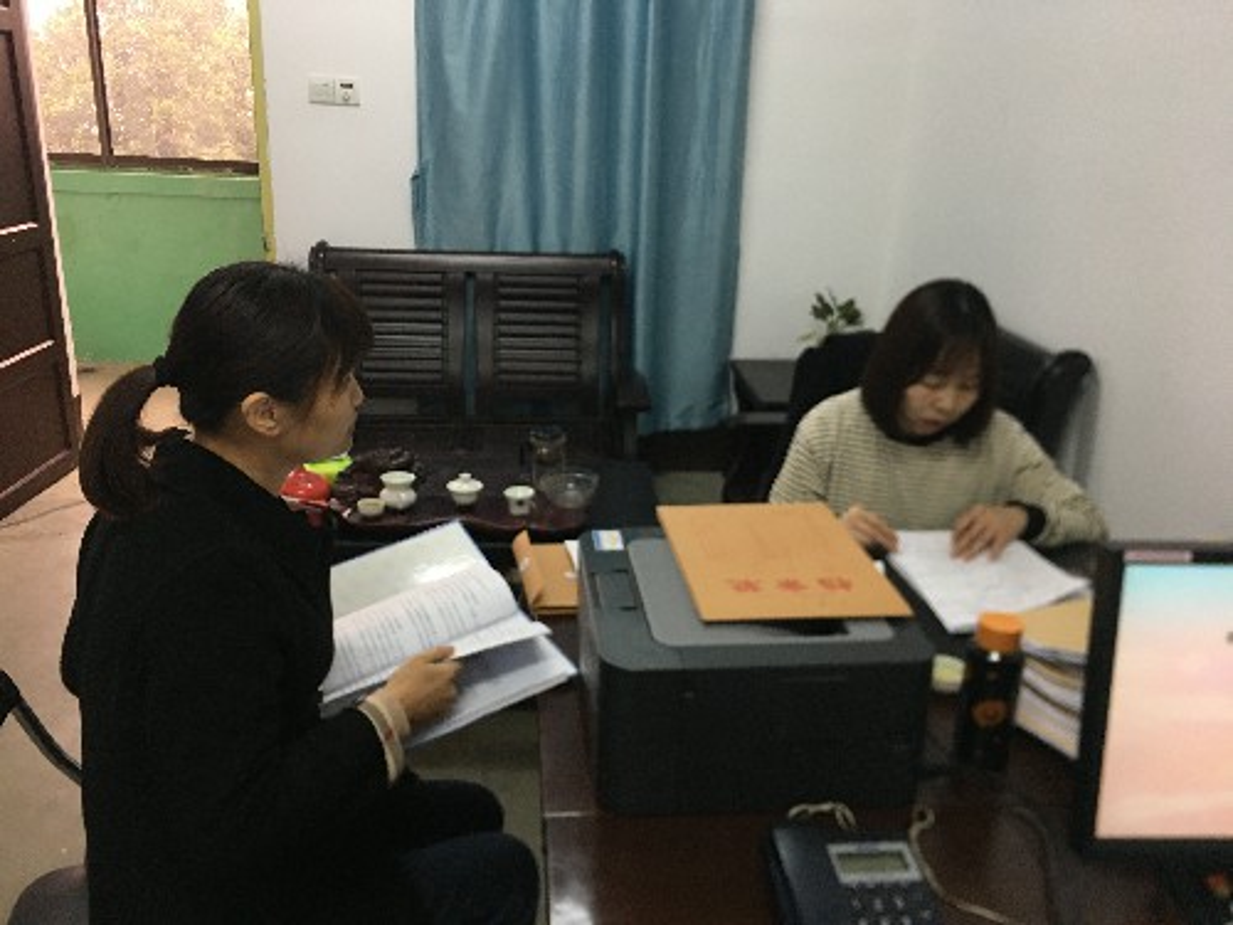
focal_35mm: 29
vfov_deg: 48.2
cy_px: 462
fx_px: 1033
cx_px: 616
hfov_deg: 61.7
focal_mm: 4.15
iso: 80
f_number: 2.2
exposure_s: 1/17
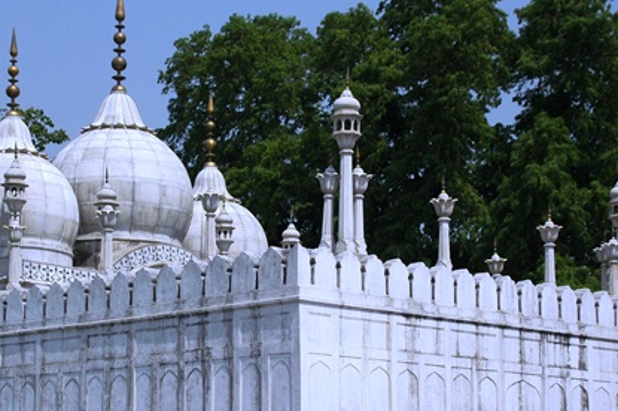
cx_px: 216
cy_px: 296
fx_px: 1509
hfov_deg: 23.1
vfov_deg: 15.5
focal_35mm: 88
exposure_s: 1/500
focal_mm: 38
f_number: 11
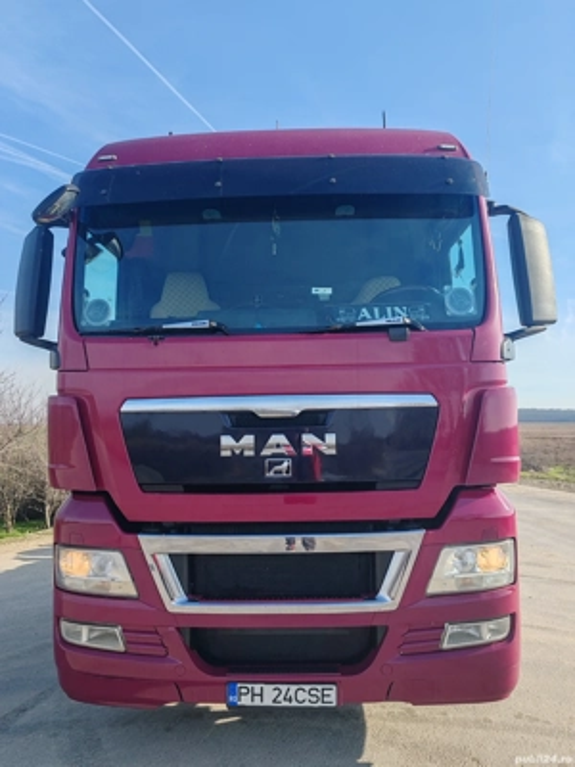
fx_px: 598
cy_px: 384
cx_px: 288
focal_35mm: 27
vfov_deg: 65.3
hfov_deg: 51.4
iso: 50
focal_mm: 6.12
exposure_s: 1/490
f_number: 1.9
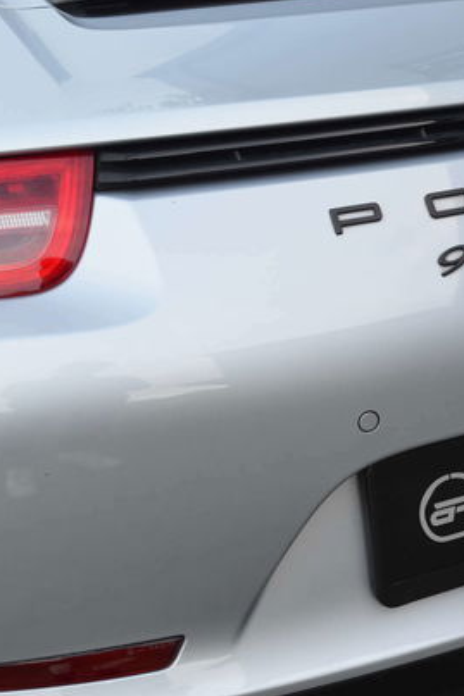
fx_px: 1432
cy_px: 295
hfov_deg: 17.9
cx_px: 486
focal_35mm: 74
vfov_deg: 27.3
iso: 400
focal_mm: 26
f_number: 4.5
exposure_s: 1/80
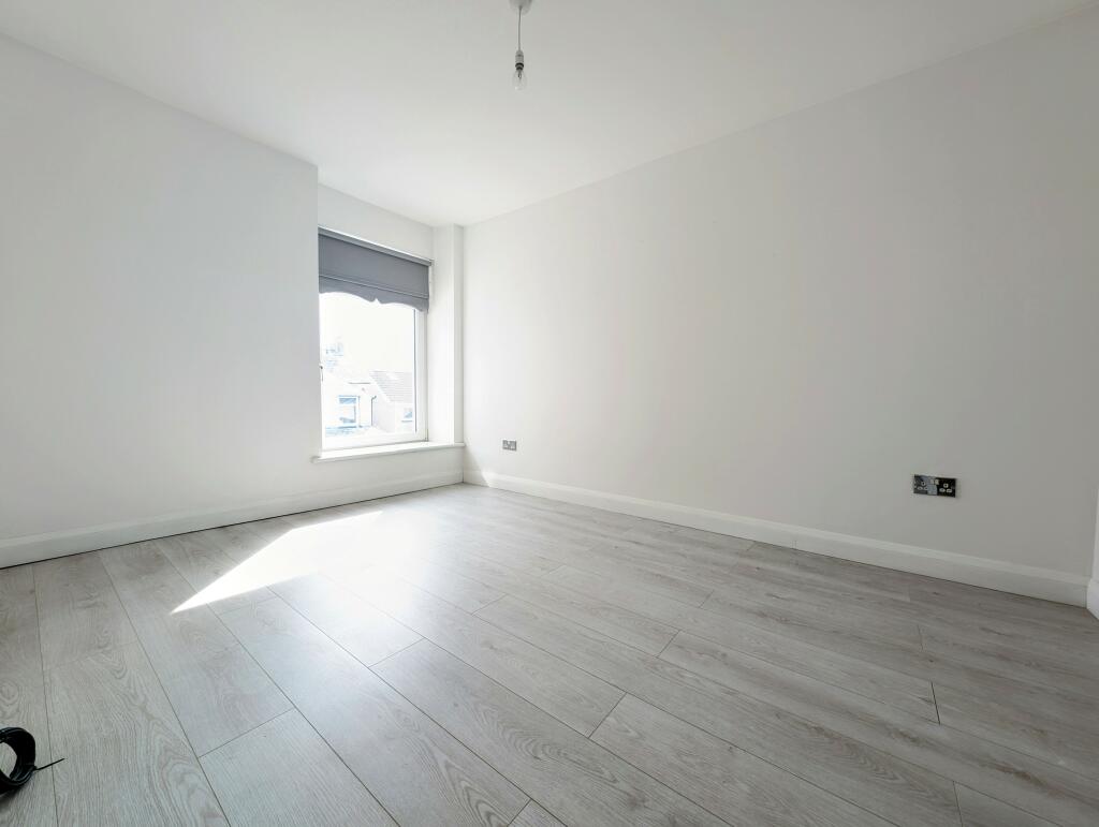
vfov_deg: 94.6
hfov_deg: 110.5
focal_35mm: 12
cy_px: 414
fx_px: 382
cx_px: 550
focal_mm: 2.23
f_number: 1.95
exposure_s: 1/75.7
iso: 41
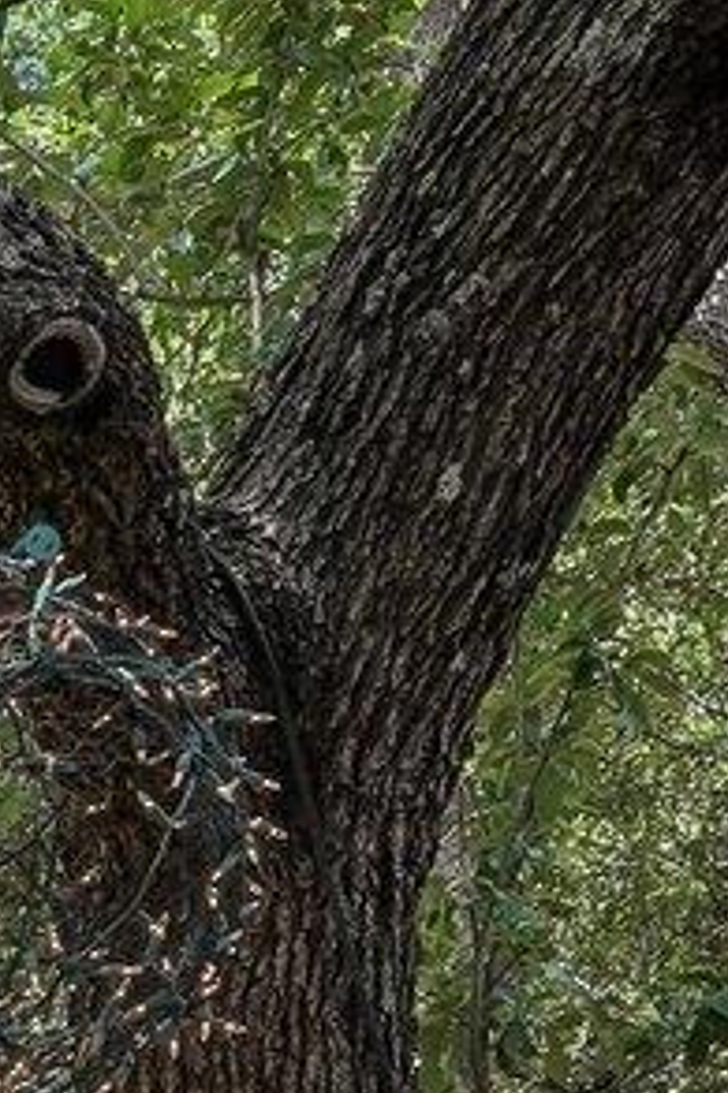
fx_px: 3401
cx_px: -1654
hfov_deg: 9.1
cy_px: 2117
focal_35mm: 112
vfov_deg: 15.2
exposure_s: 1/400
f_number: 8
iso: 400
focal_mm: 16
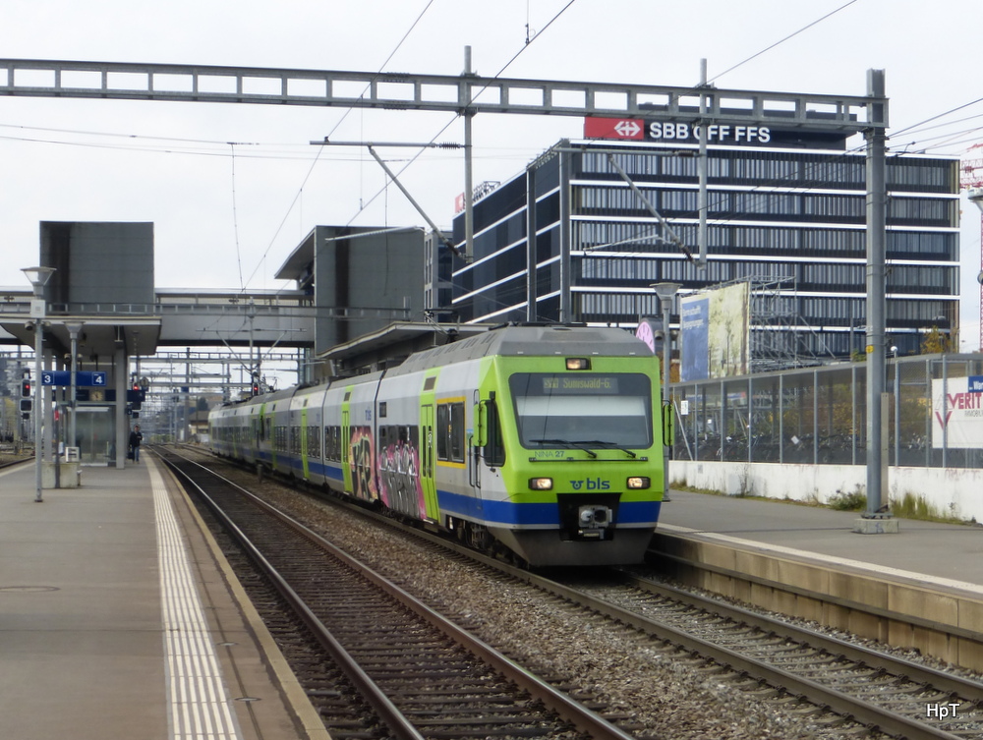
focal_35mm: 43
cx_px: 492
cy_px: 370
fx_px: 1223
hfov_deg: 43.8
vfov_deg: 33.7
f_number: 3.9
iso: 100
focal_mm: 7.4
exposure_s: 1/400
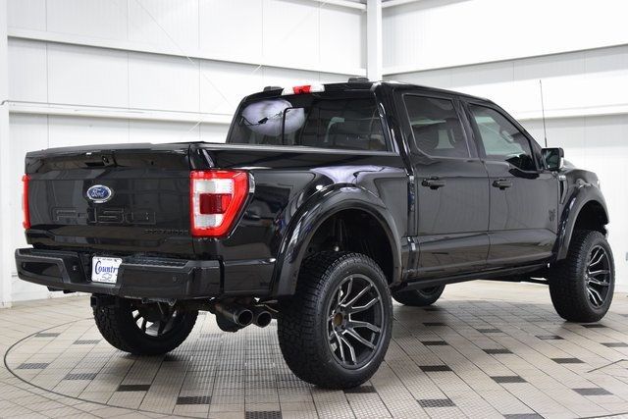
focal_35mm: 52
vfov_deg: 25.8
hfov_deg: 37.8
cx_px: 314
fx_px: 916
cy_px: 210
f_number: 4.5
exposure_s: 1/60
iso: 1600
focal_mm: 35
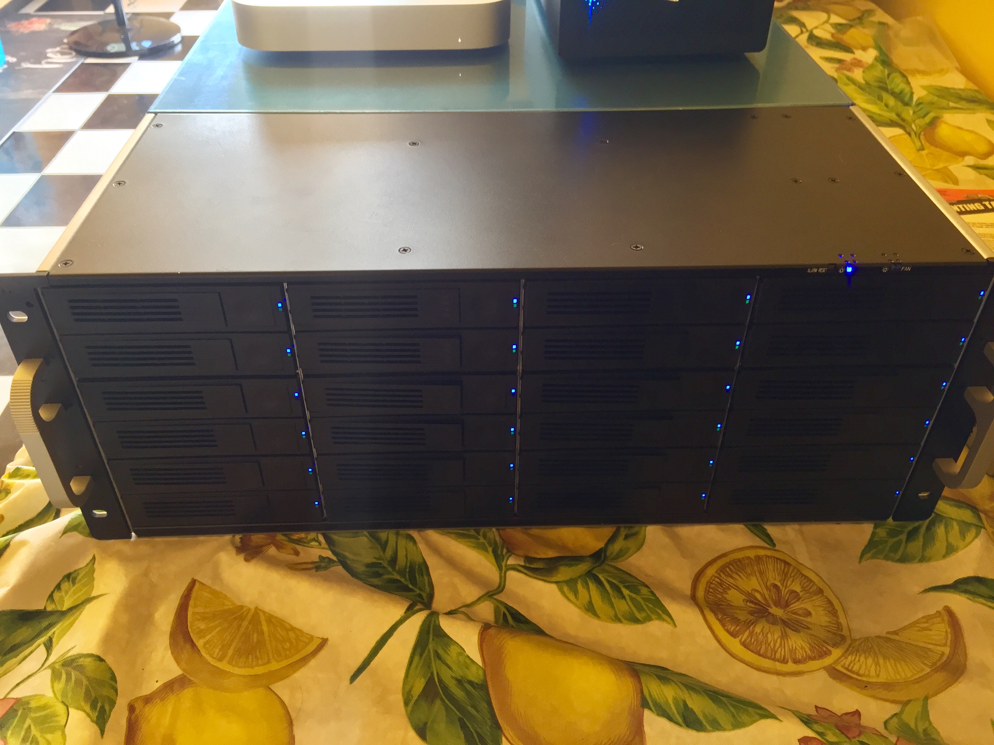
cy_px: 372
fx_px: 833
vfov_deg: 48.2
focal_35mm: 29
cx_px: 497
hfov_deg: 61.7
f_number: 2.2
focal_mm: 4.15
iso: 125
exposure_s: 1/30
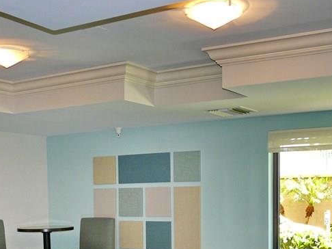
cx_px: 178
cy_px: 247
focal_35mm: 59
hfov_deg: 32.7
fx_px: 566
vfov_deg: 23.8
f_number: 2.8
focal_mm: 4.6
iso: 100
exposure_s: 1/25
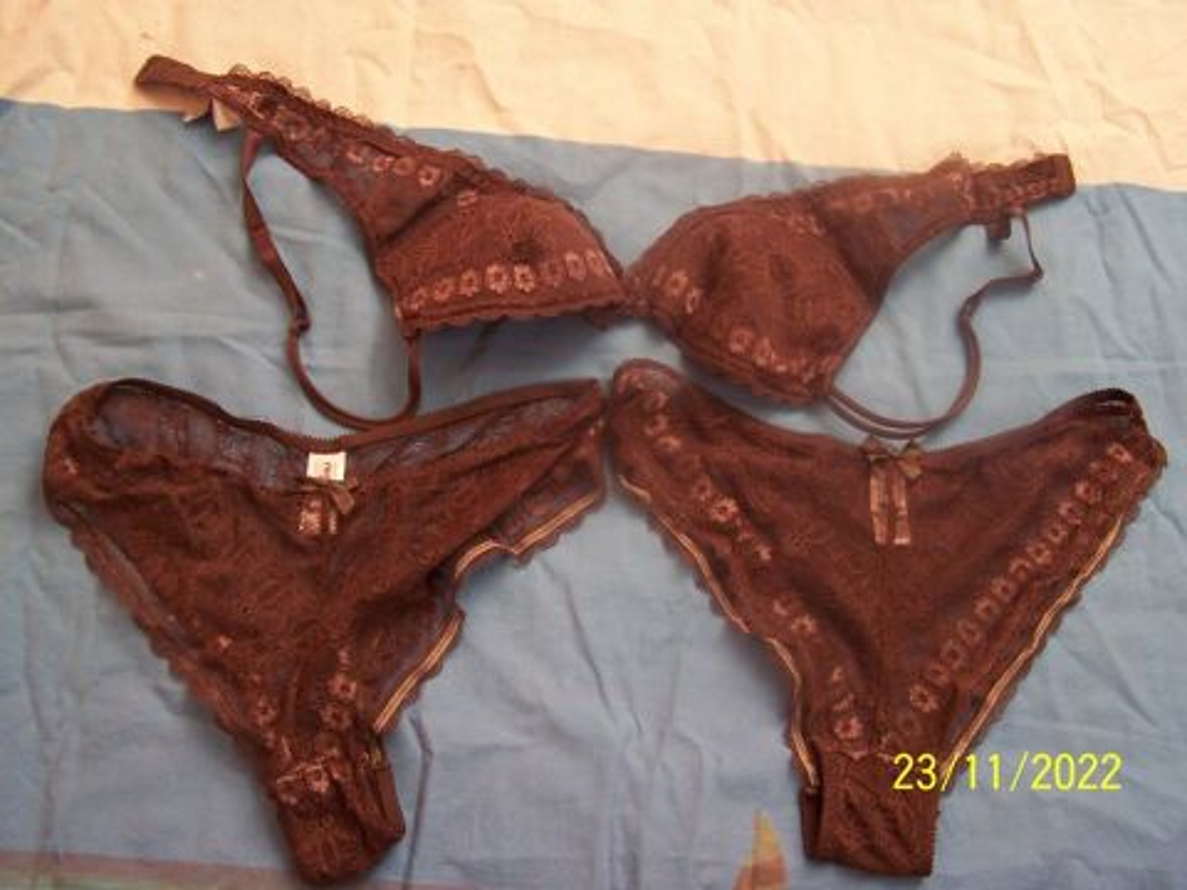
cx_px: 594
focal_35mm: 38
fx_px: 1303
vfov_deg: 37.7
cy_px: 445
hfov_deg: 49.0
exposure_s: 1/8
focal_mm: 6.3
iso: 140
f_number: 2.8
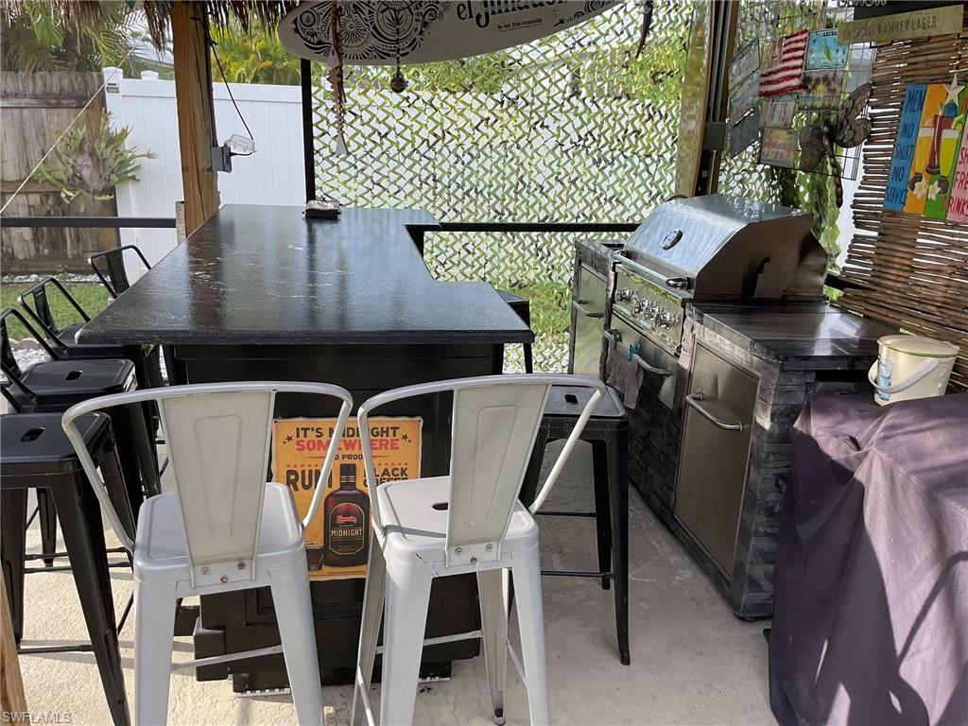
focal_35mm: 29
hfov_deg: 61.7
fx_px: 811
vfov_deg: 48.2
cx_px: 484
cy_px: 363
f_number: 1.8
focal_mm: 3
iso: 16
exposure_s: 1/123
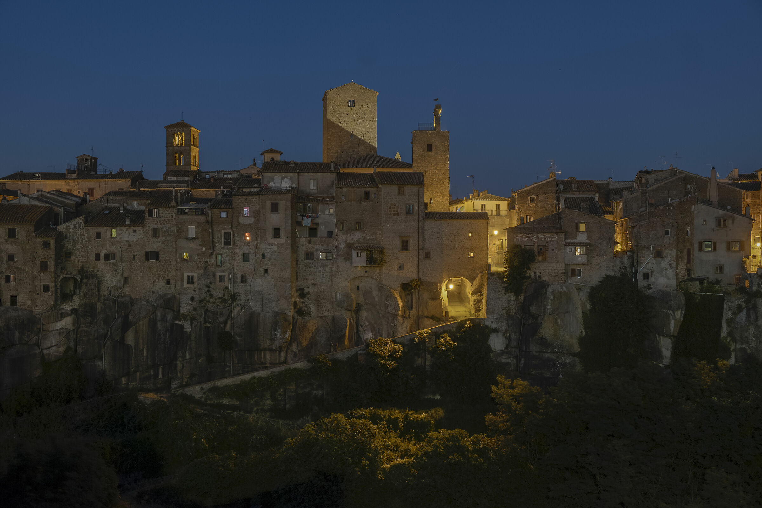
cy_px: 254
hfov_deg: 46.4
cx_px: 381
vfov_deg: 31.9
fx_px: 889
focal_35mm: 42
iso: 500
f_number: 5.6
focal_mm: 27.7
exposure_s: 1.3
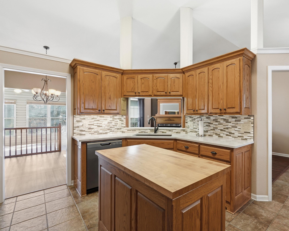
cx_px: 170
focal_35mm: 17
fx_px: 145
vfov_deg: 77.0
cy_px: 115
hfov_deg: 88.7
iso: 250
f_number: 9
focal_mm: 10
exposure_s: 1/20
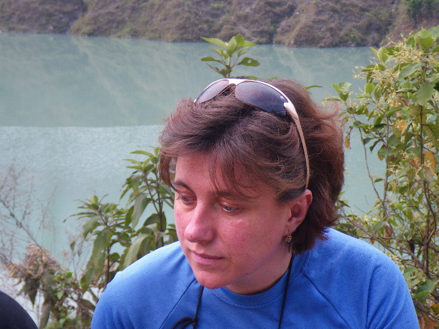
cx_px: 233
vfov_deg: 18.2
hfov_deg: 24.1
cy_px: 174
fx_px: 1027
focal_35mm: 81
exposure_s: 1/80
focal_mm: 11.1
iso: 160
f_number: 4.6
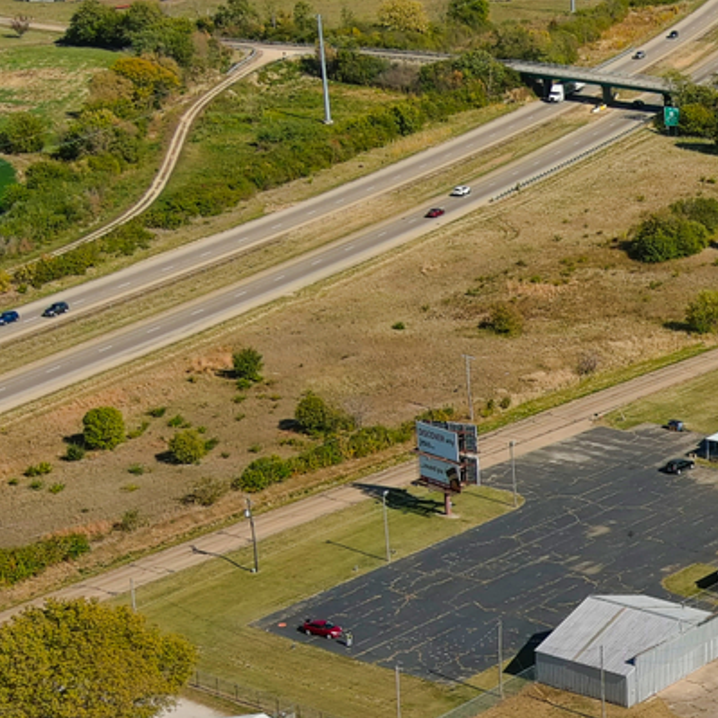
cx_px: 912
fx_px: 2347
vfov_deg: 17.3
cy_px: 547
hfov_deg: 16.5
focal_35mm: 100
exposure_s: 1/2185
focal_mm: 10.6
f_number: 2.8
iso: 106
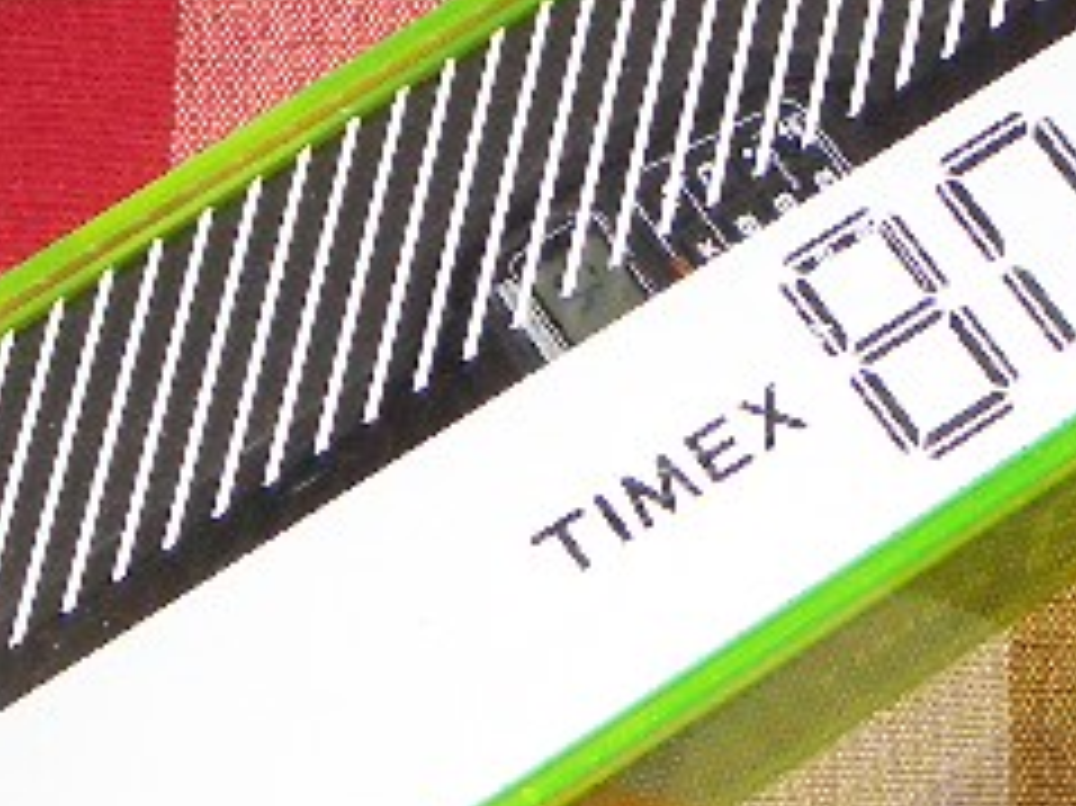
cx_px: 707
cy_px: 324
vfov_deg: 8.9
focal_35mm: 166
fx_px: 5157
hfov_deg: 11.9
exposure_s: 1/40
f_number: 3.5
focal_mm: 10.2
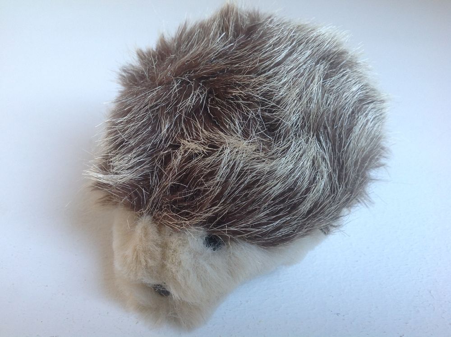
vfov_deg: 40.6
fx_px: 455
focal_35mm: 35
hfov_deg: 52.7
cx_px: 226
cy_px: 168
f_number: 2.4
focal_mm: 4.28
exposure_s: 1/15
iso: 80
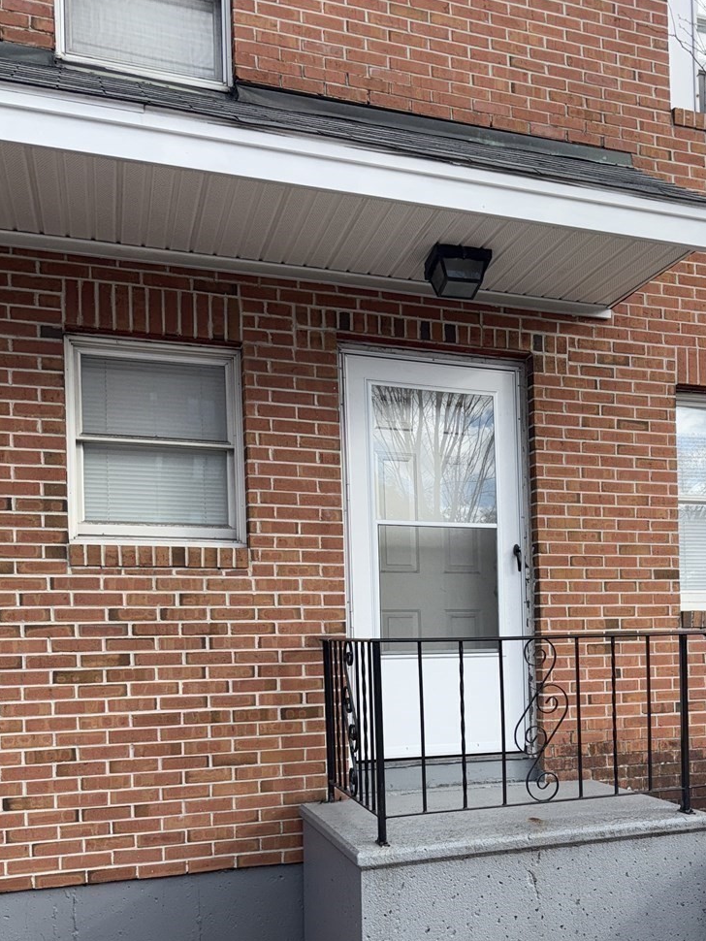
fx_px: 1033
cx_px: 541
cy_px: 649
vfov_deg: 47.9
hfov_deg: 36.7
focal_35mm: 38
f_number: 1.78
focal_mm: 6.76
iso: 80
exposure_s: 1/1410
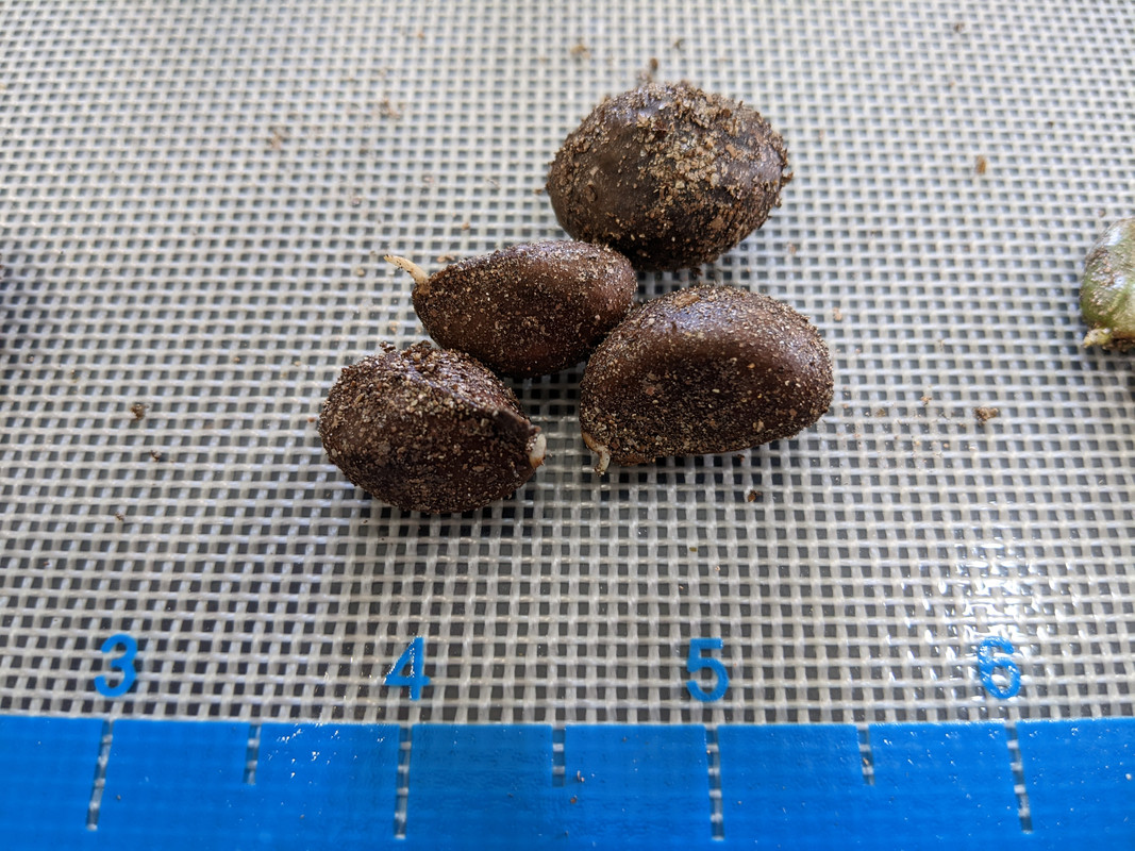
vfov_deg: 51.3
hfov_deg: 65.3
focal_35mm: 27
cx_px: 568
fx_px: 885
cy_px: 426
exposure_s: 1/40
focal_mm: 4.44
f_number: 1.8
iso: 58
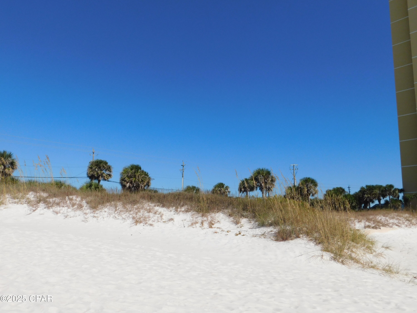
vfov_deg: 46.8
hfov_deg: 60.0
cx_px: 208
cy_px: 156
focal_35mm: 30
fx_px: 361
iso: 125
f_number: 6.4
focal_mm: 5.3
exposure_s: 1/800
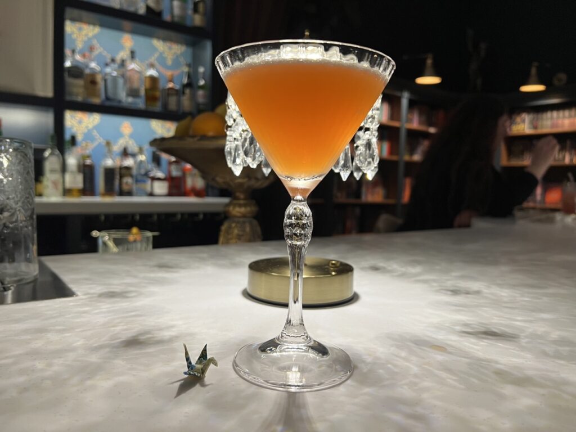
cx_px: 288
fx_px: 433
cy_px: 216
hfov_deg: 67.3
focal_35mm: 26
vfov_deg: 53.1
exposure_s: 1/60
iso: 100
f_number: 1.5
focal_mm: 5.7
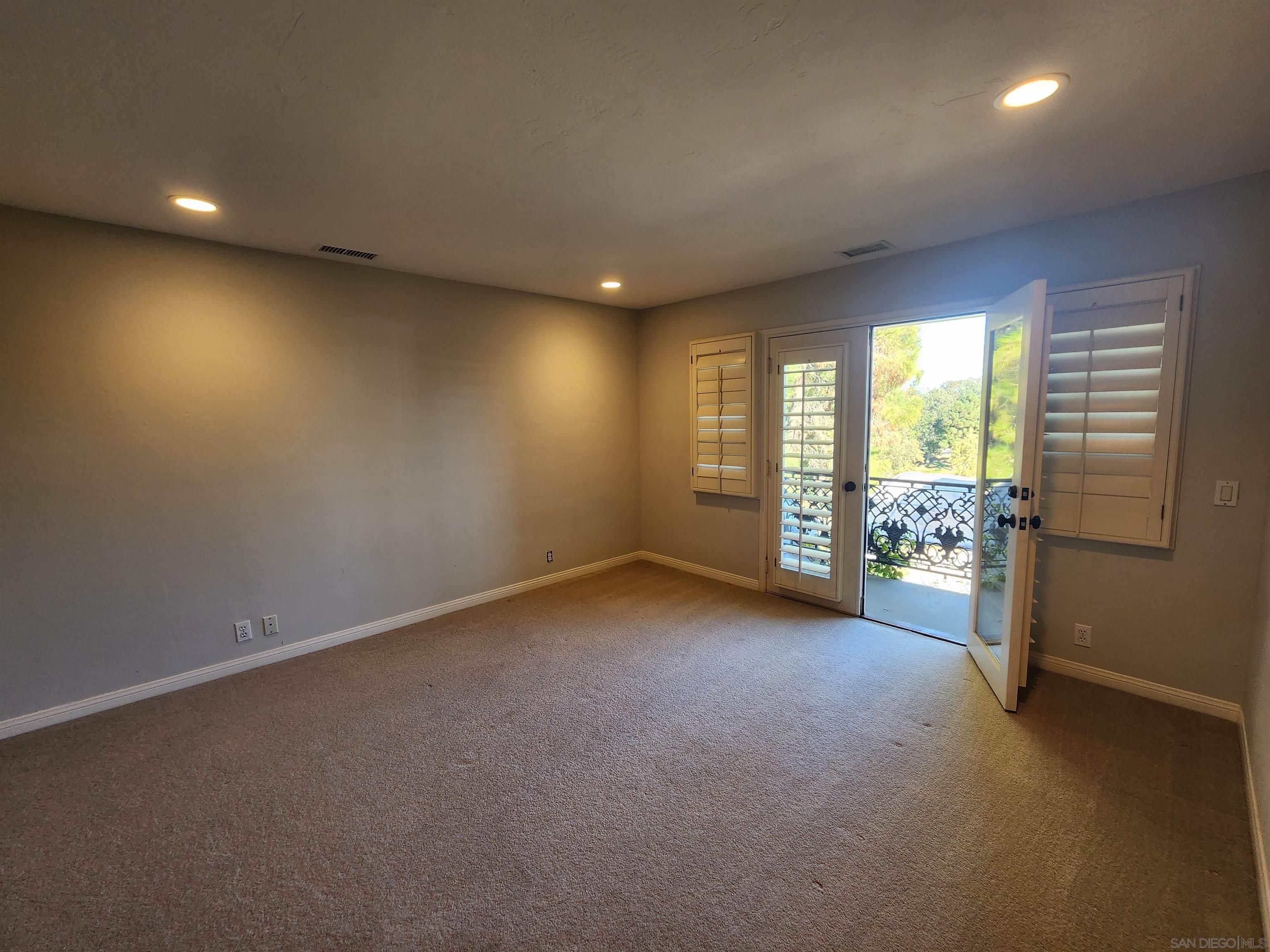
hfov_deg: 106.2
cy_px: 476
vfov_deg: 89.9
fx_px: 477
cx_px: 635
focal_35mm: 13
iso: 100
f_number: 2.2
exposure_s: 1/60
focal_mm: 2.2
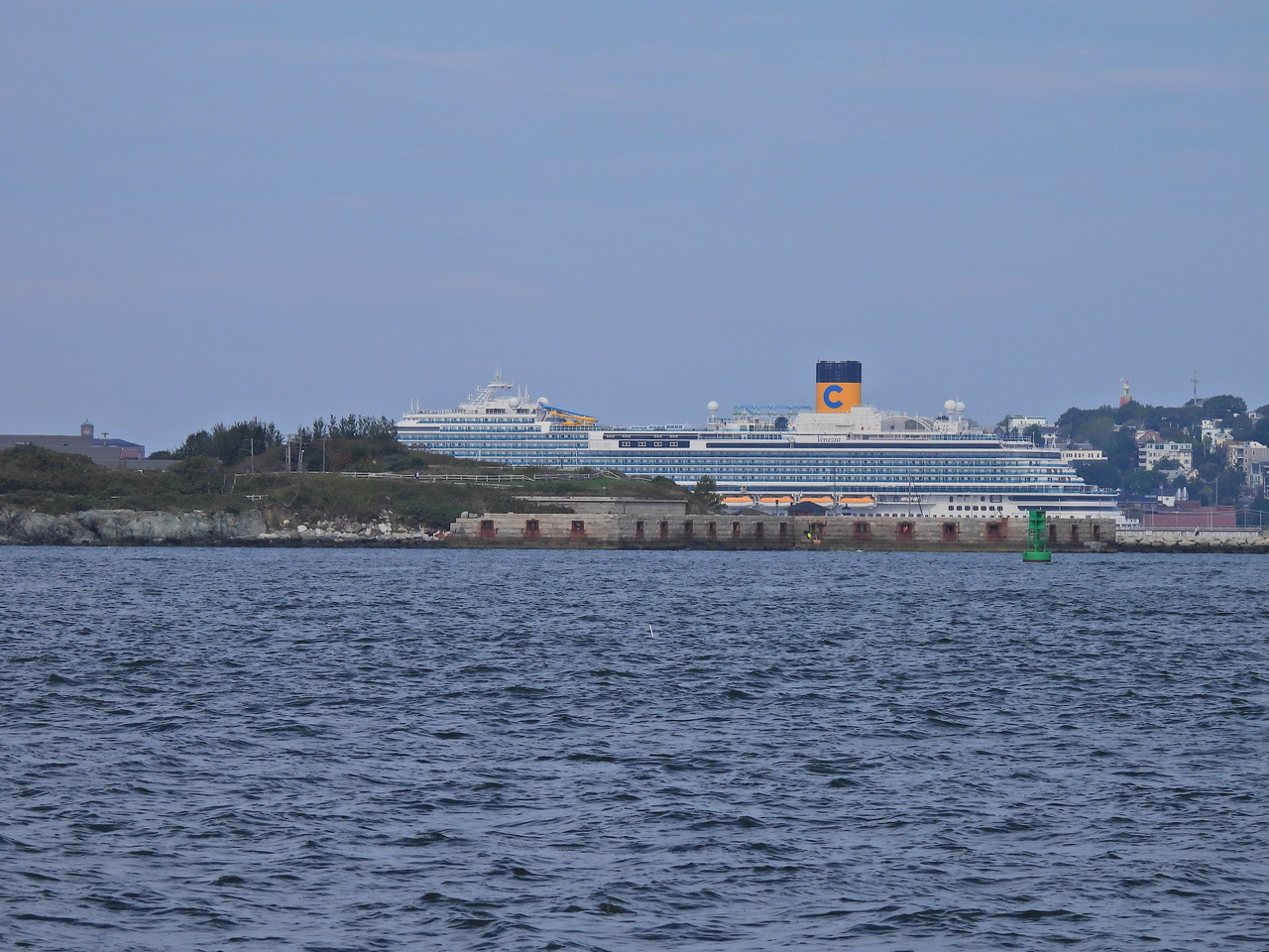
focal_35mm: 240
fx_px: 8798
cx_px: 634
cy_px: 476
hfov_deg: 8.2
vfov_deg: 6.2
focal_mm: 42.8
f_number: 4.5
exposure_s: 1/1600
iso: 100
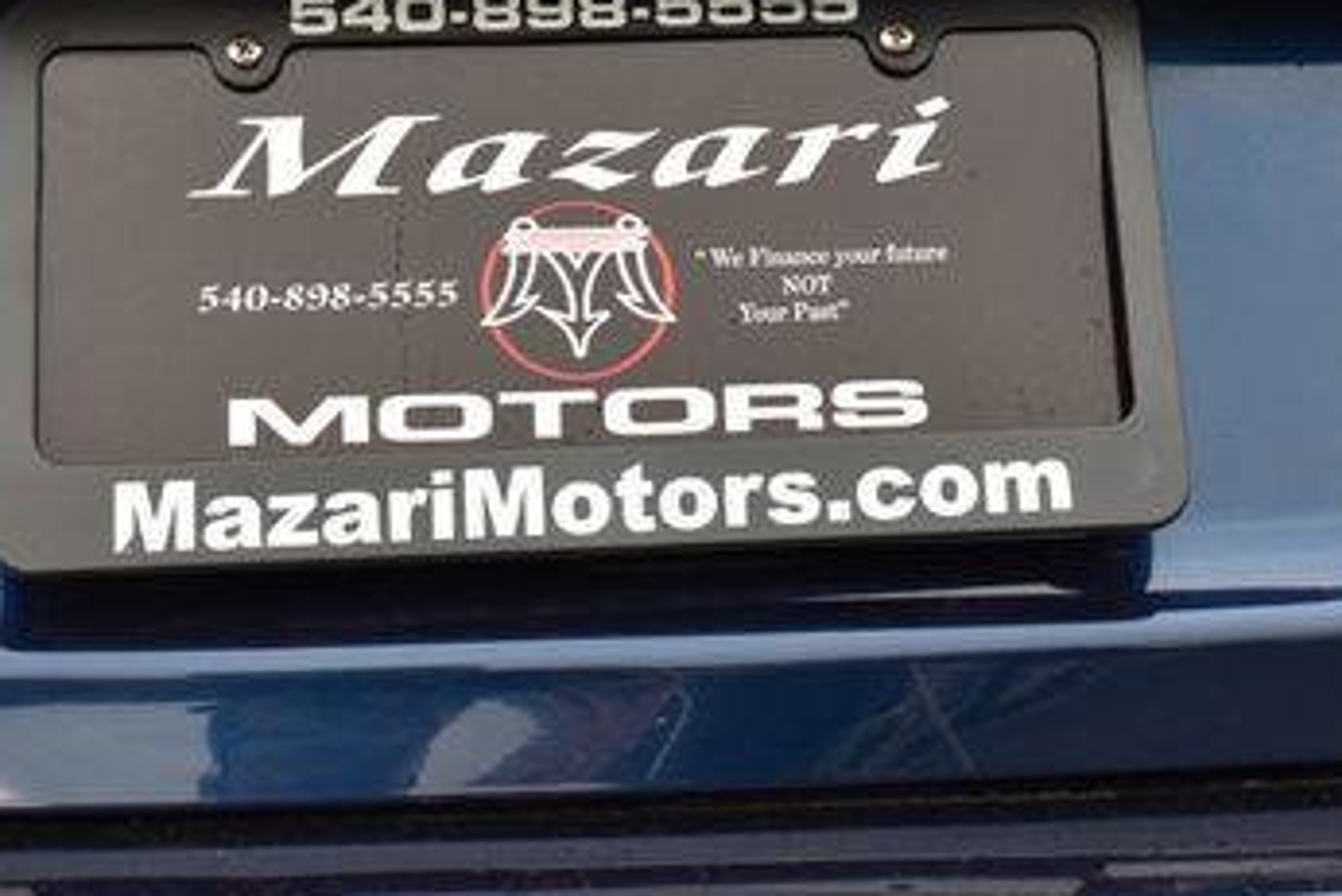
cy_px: 147
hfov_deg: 23.6
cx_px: 776
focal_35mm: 86
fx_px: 3204
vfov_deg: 15.8
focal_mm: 31
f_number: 6.3
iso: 400
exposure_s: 1/20
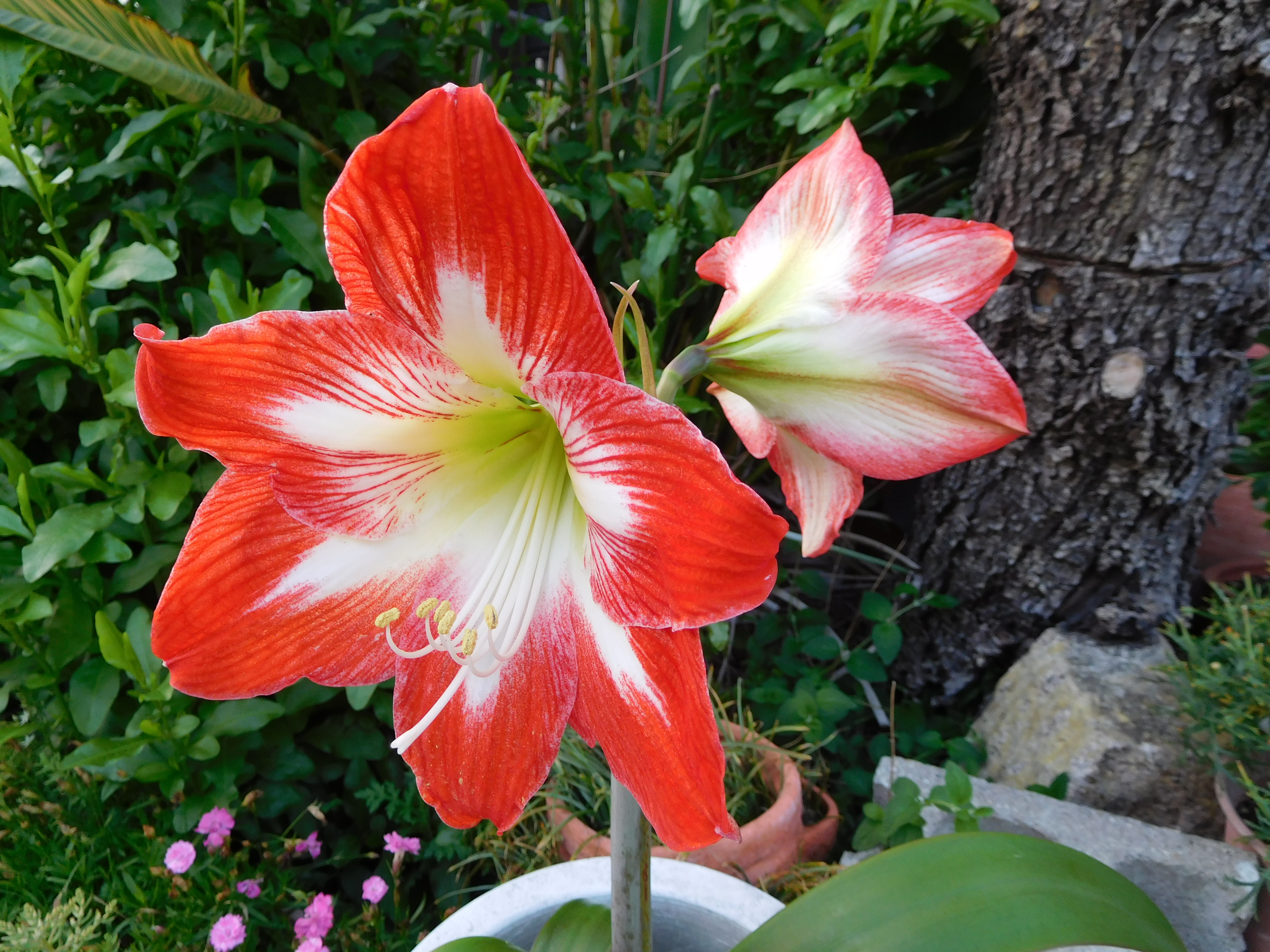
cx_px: 635
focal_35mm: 25
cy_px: 476
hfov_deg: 69.4
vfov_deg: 54.9
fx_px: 917
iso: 125
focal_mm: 4.5
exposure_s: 1/50
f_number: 3.4
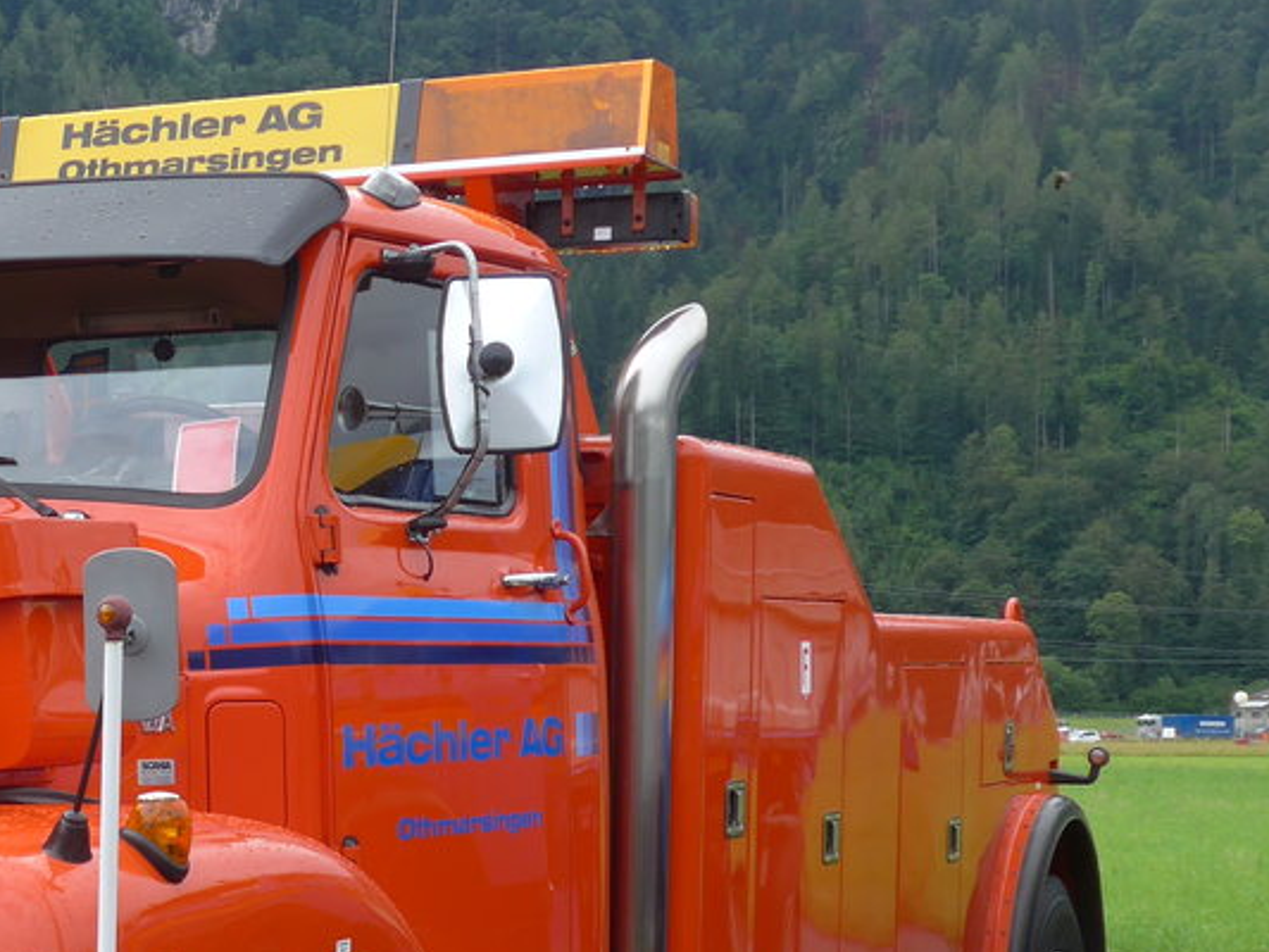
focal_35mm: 81
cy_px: 762
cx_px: -81
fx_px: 2970
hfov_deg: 22.9
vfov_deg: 18.1
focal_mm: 7.5
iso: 80
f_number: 2.8
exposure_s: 1/500
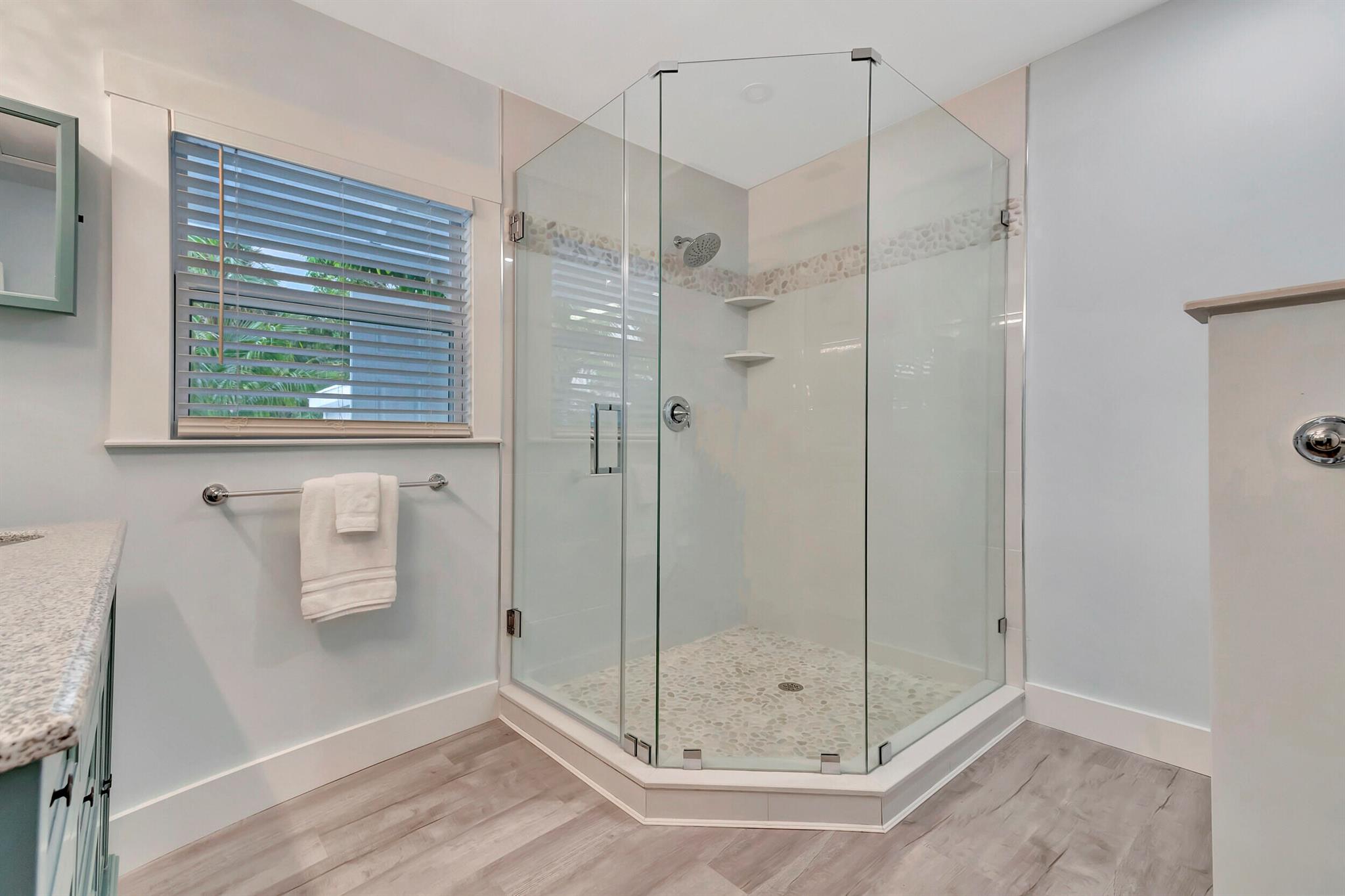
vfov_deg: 77.3
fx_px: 560
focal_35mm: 15
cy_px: 448
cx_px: 672
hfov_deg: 100.4
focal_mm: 10
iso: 1250
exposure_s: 1/15
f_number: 8
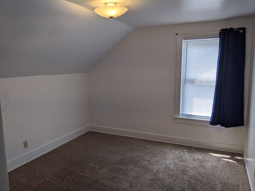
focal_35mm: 27
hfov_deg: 65.3
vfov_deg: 51.4
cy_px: 96
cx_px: 128
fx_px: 199
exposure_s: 1/317
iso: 47
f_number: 1.8
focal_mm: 4.44
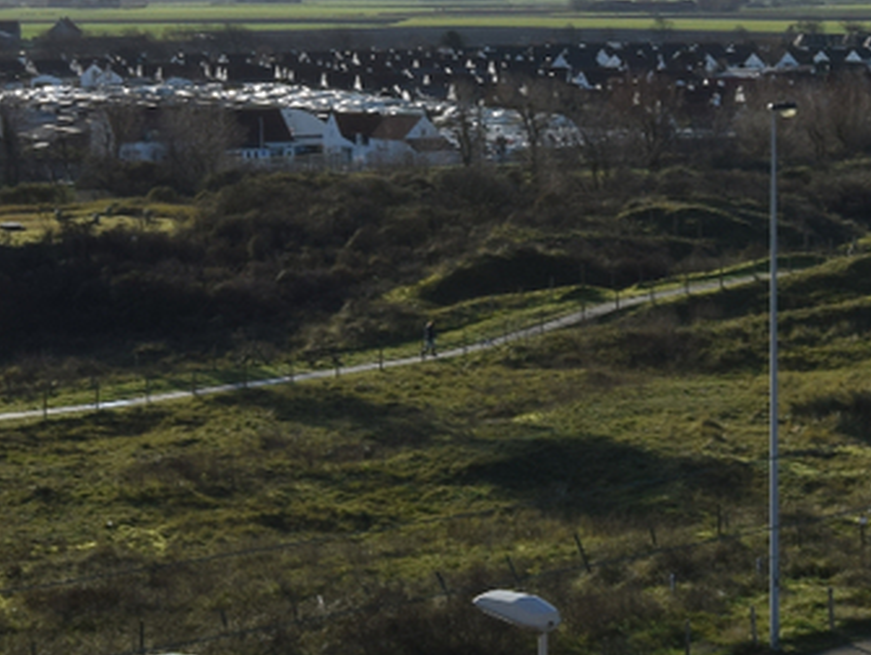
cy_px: -81
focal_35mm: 116
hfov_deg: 16.9
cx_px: 564
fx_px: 2922
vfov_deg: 12.6
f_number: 11
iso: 100
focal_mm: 20
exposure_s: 1/125
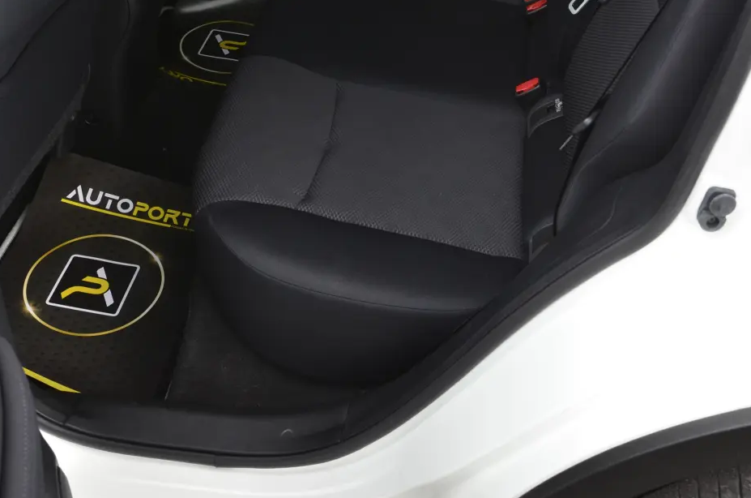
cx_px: 405
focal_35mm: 45
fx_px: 934
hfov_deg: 43.8
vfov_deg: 29.0
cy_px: 86
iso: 400
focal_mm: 17
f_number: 5
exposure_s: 1/100
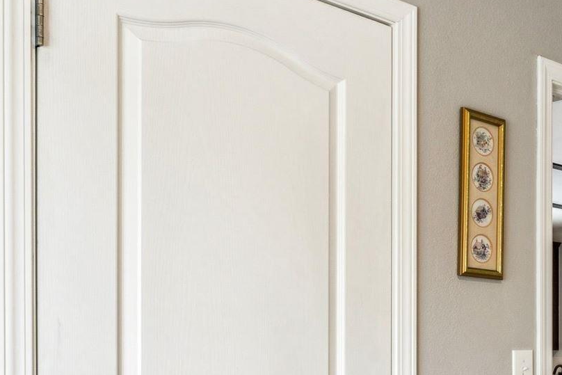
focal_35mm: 59
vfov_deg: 22.3
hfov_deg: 27.8
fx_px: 920
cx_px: 743
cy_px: 360
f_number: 13
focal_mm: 15.5
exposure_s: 1/8
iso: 400
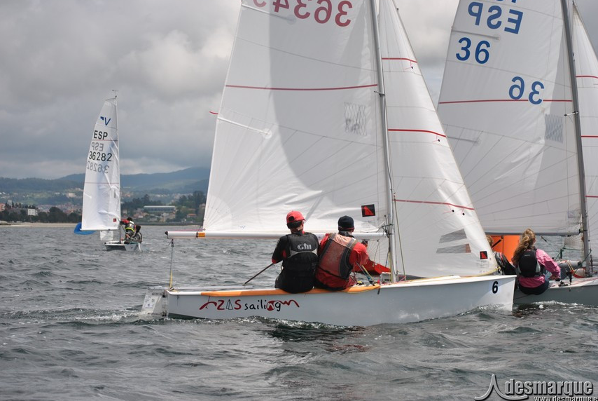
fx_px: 1439
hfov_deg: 23.5
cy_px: 200
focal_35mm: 87
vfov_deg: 15.8
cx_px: 298
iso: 100
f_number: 4
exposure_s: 1/1250
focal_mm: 55
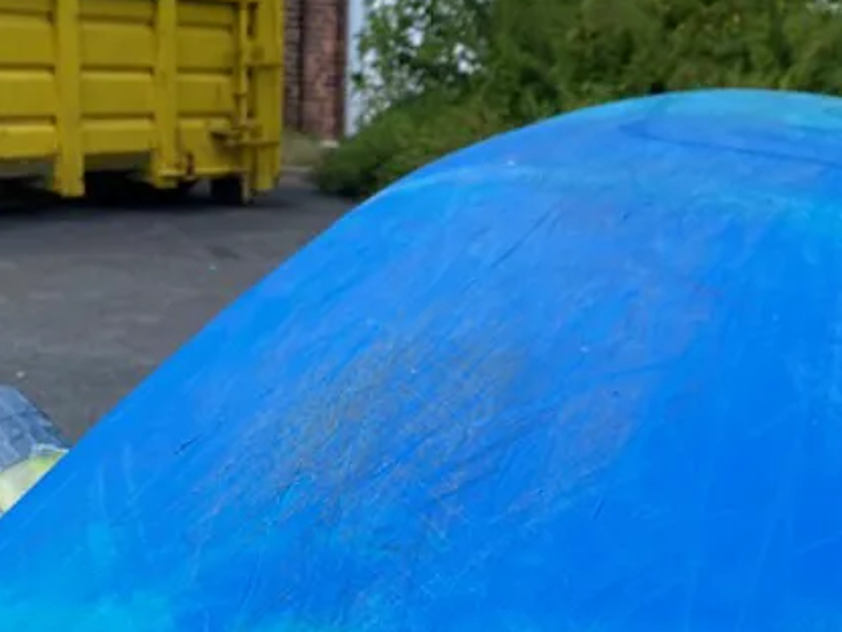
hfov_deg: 38.2
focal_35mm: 50
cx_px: 441
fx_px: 1216
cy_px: 431
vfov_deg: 28.9
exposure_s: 1/1245
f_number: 1.8
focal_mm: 4.25
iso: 32
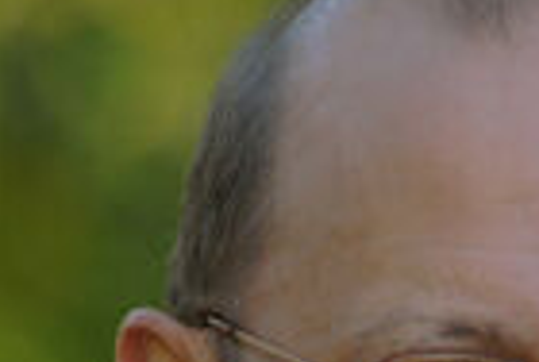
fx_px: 11909
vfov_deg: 1.7
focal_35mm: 794
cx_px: 422
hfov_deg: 2.6
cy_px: 666
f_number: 2.8
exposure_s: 1/400
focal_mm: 155
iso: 200
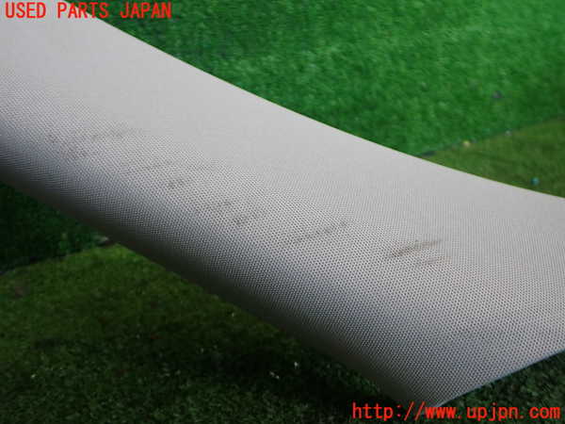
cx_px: 282
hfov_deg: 60.0
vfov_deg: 46.8
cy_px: 212
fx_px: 490
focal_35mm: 30
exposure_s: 1/100
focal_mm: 5.4
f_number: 2.3
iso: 200
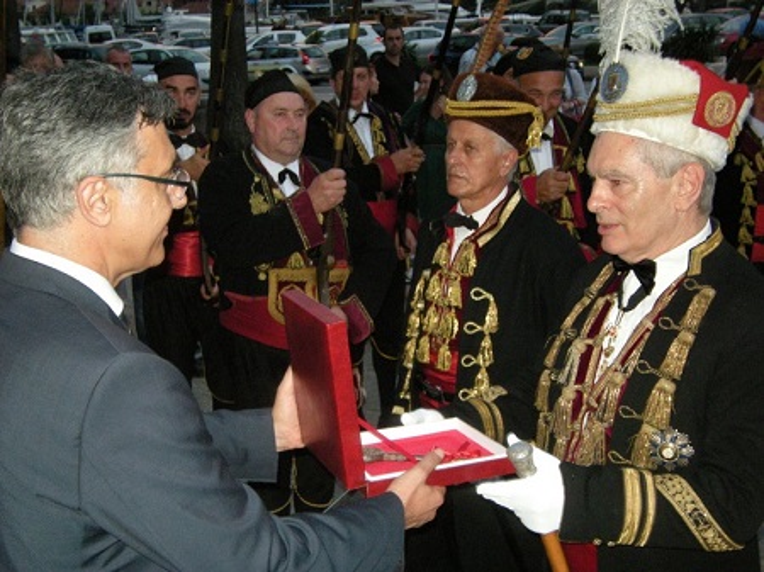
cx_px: 382
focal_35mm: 52
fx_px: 1147
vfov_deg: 28.0
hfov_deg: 36.8
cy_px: 286
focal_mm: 8.8
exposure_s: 1/60
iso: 371
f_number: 3.8
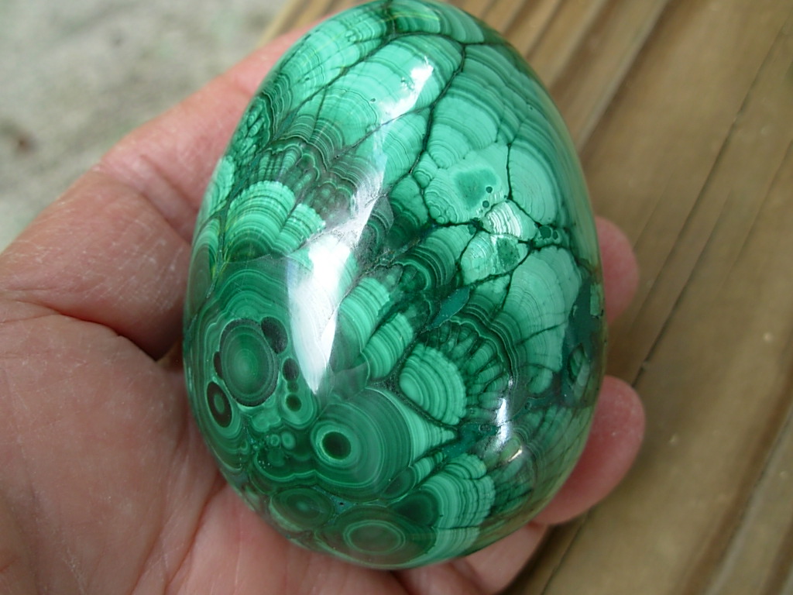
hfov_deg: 49.0
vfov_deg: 37.7
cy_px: 298
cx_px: 396
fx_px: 871
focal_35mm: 38
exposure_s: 1/64
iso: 50
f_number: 2.9
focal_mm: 6.3
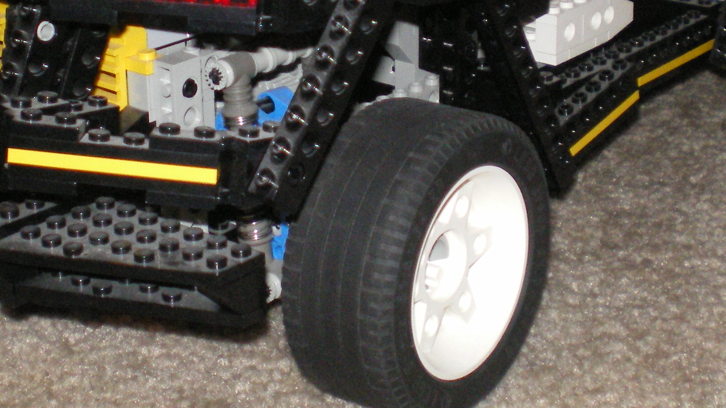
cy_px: 15
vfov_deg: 15.2
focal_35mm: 78
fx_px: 1501
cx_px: 341
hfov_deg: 27.2
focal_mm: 6.3
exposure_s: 1/30
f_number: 3.1
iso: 400
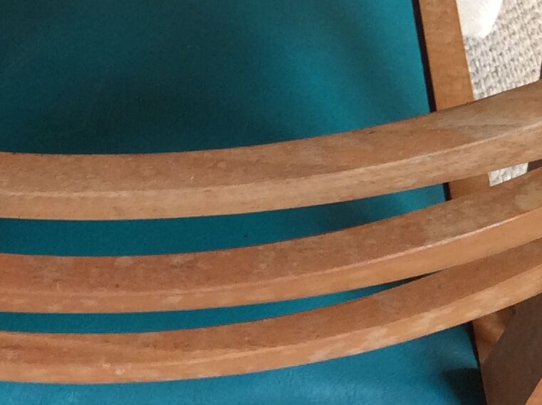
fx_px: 1704
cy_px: 195
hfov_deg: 17.9
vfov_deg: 13.5
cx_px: 91
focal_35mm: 109
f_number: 2.4
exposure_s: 1/25
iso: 64
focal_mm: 3.3
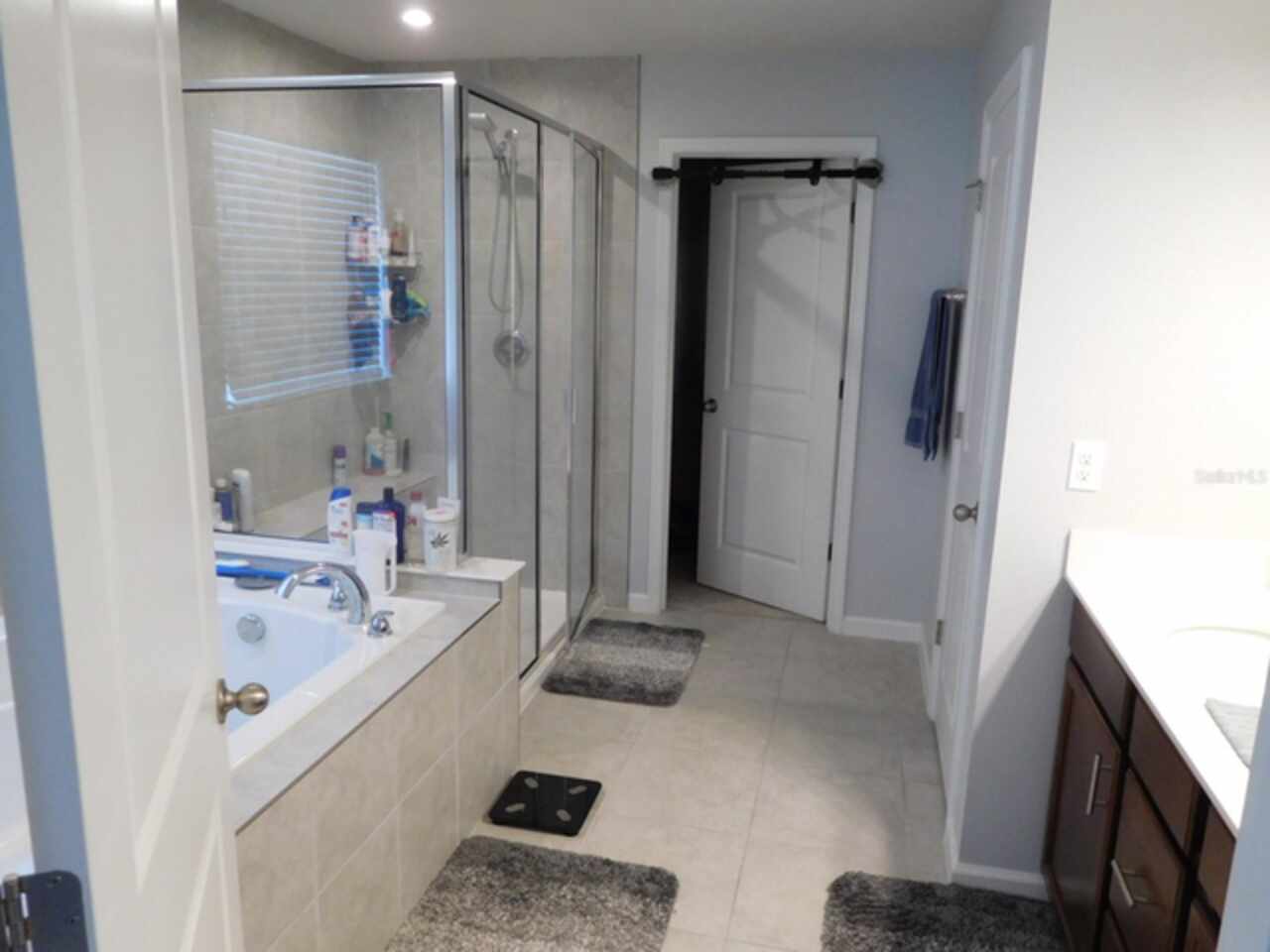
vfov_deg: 54.9
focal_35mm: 25
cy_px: 476
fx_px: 917
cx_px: 635
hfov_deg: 69.4
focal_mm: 4.5
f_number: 3.4
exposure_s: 1/30
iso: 250
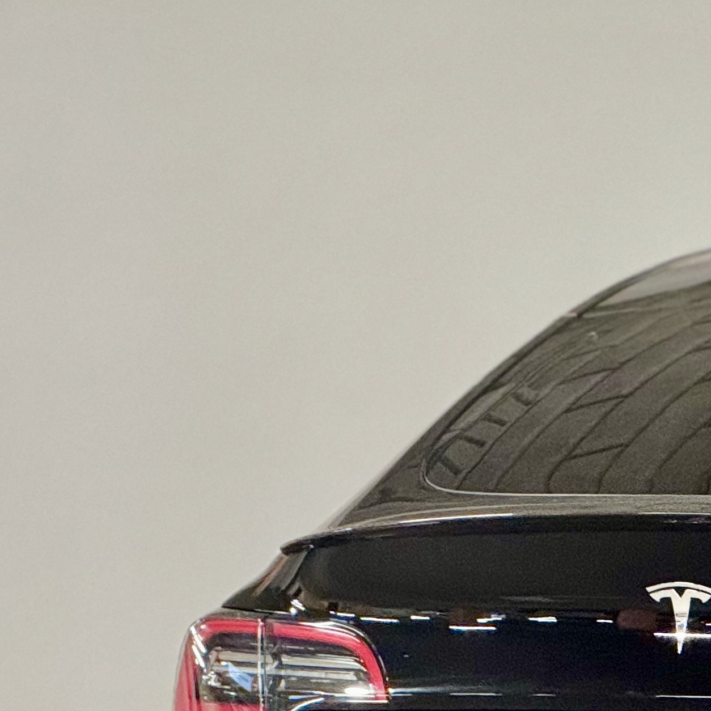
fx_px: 7924
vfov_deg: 5.1
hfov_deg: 5.1
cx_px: 1127
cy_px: 812
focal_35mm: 341
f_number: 2.8
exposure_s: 1/50
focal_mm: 15.66
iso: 640
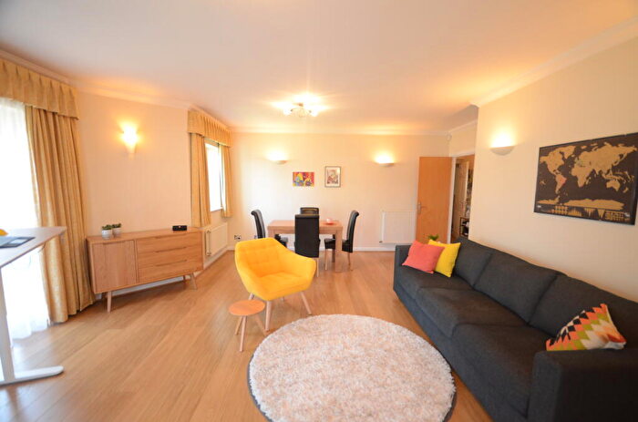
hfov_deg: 100.5
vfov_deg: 77.0
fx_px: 265
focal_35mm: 15
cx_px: 319
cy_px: 211
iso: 1400
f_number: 4
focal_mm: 10
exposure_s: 1/100
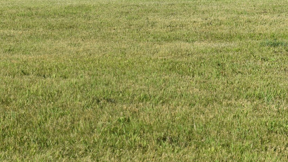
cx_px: 143
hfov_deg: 18.7
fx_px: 876
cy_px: 42
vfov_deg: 10.5
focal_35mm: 115
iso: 200
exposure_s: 1/400
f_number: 10
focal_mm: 55
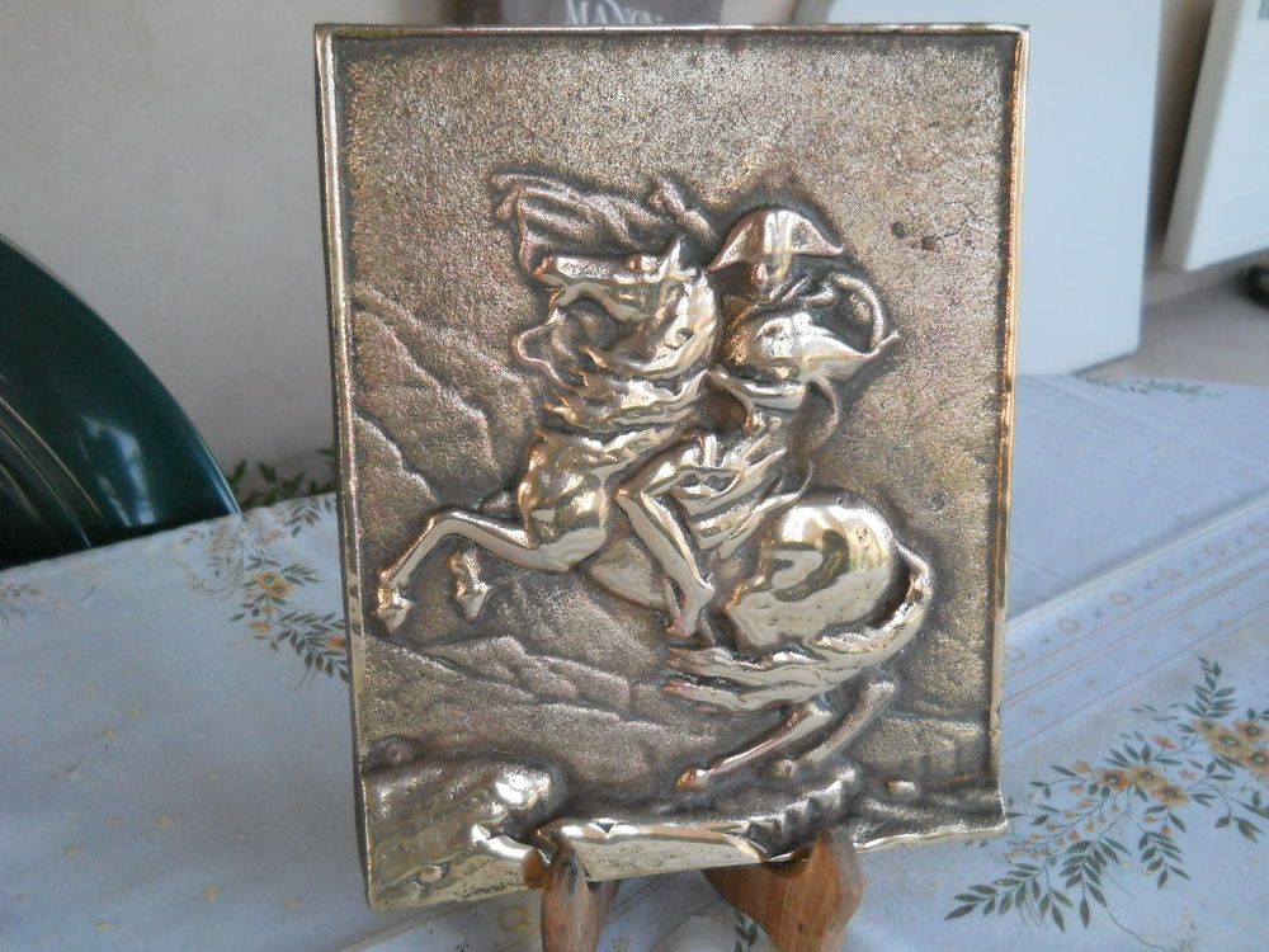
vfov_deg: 35.1
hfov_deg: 45.8
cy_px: 476
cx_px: 634
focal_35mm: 41
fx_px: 1503
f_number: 3.1
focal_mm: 6.72
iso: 320
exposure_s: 1/30
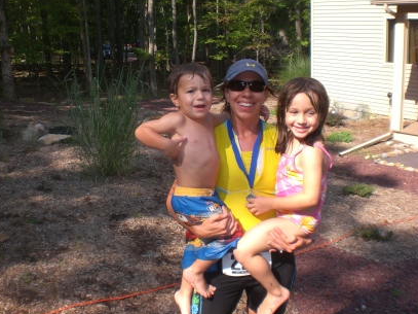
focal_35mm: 42
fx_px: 507
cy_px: 152
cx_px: 191
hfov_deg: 44.8
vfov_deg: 34.3
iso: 50
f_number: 4.4
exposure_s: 1/200
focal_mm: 6.3
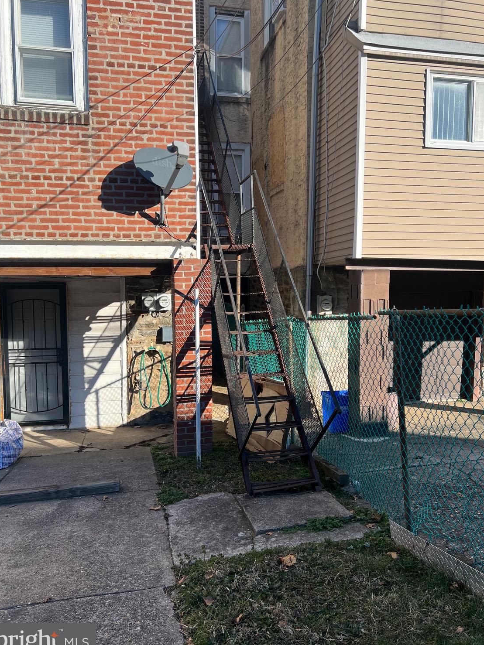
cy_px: 324
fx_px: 503
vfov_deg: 65.3
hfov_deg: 51.3
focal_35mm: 27
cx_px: 238
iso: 50
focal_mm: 5.7
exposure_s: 1/2123
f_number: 1.5
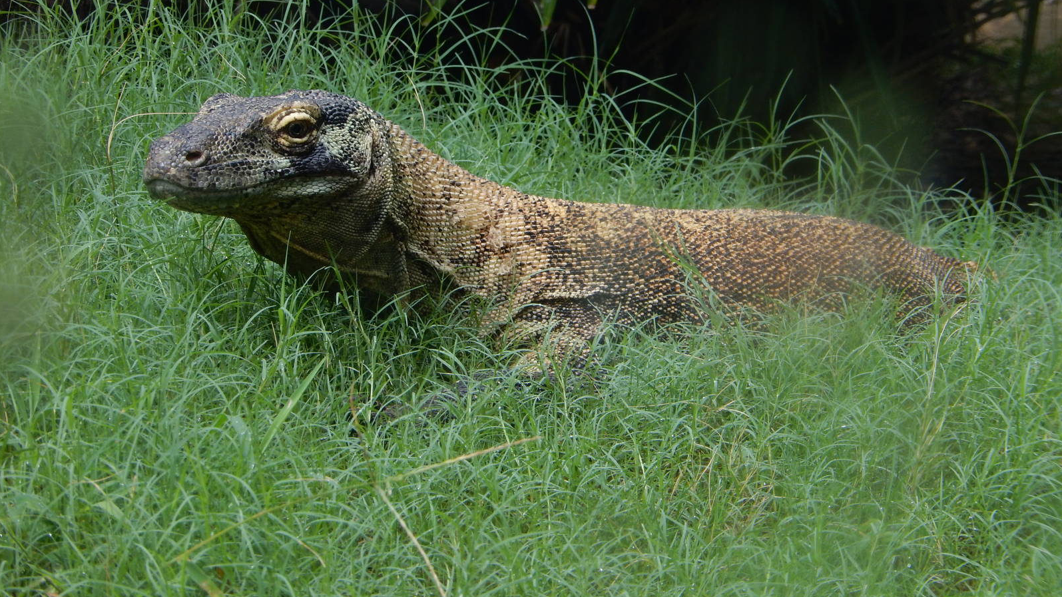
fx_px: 6617
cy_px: 216
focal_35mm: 235
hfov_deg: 9.2
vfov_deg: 5.2
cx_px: 530
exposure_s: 1/100
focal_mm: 38.6
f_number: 5.8
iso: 125
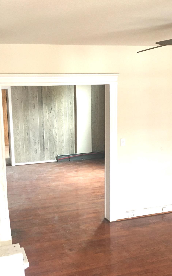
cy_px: 138
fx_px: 315
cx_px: 82
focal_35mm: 42
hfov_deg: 30.5
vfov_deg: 47.2
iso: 125
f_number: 2.2
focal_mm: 4.15
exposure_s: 1/30
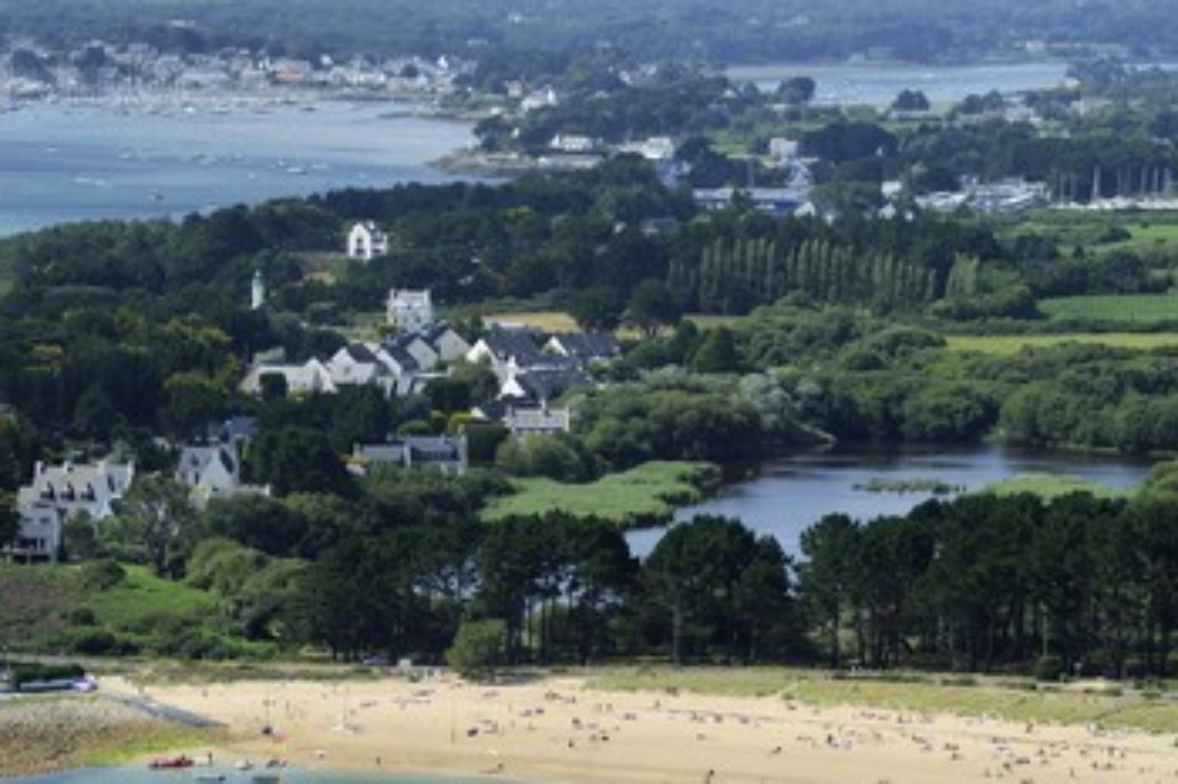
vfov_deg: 7.9
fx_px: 5691
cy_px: 444
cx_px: 660
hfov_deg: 11.8
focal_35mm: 174
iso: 400
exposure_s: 1/1000
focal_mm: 145
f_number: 9
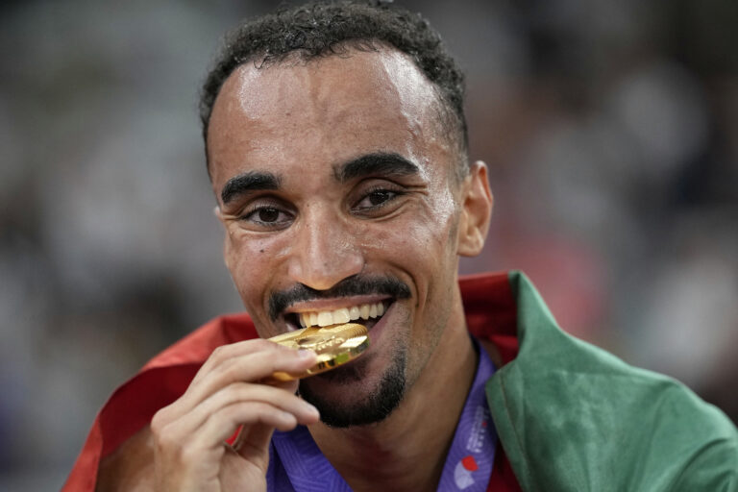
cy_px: 246
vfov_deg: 6.1
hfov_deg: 9.1
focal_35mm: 225
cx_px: 369
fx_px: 4612
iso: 1250
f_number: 2
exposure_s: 1/5000
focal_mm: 150
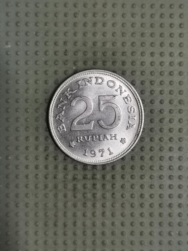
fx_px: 377
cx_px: 94
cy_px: 126
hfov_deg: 28.0
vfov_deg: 36.8
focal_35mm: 52
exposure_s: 1/30
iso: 320
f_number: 1.8
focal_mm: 4.75
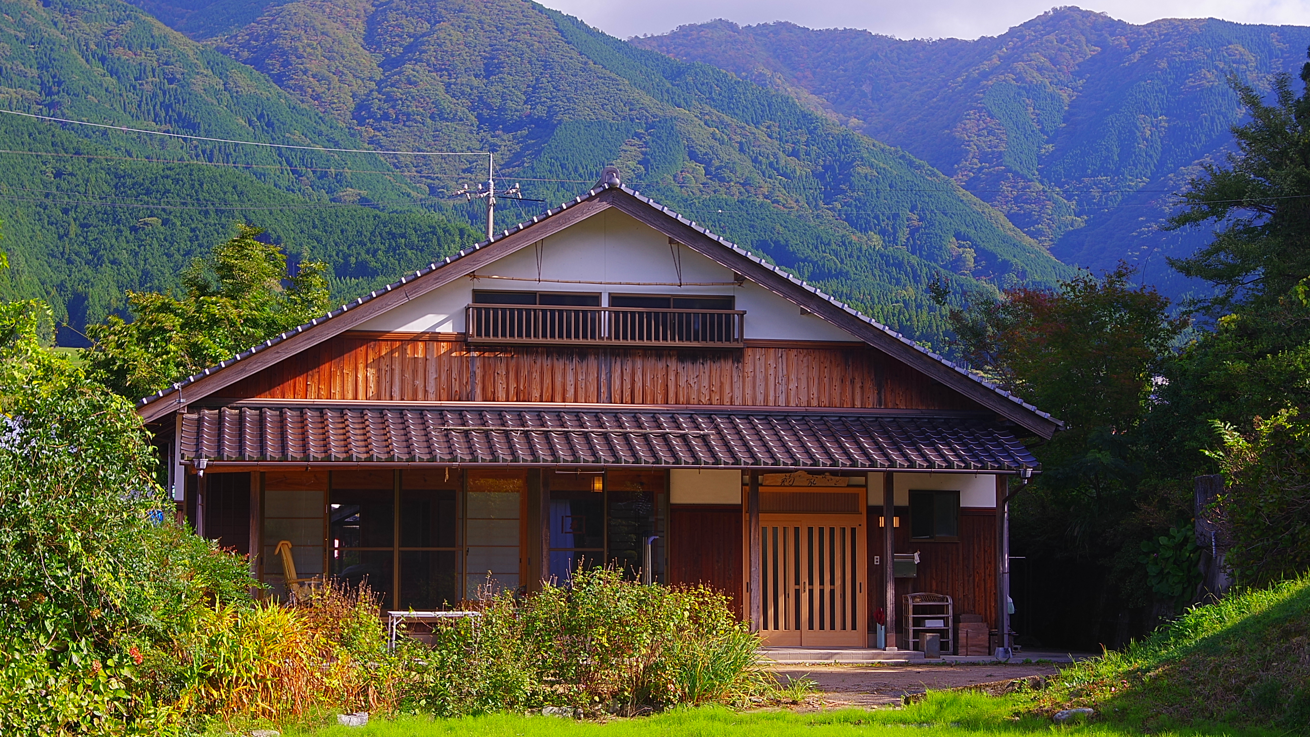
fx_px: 1980
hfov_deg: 36.6
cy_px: 376
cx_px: 652
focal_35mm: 57
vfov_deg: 21.1
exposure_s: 1/60
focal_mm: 36
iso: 100
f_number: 14
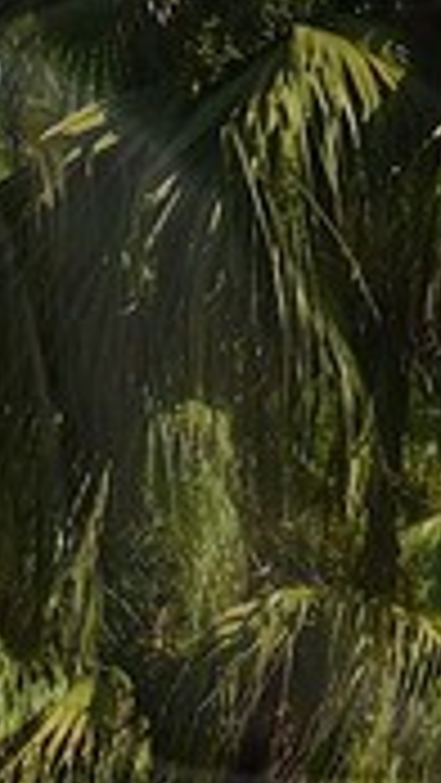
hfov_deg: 3.6
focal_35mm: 328
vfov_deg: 6.6
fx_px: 6812
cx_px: -738
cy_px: 50
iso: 200
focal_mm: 34
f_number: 14
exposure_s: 1/200
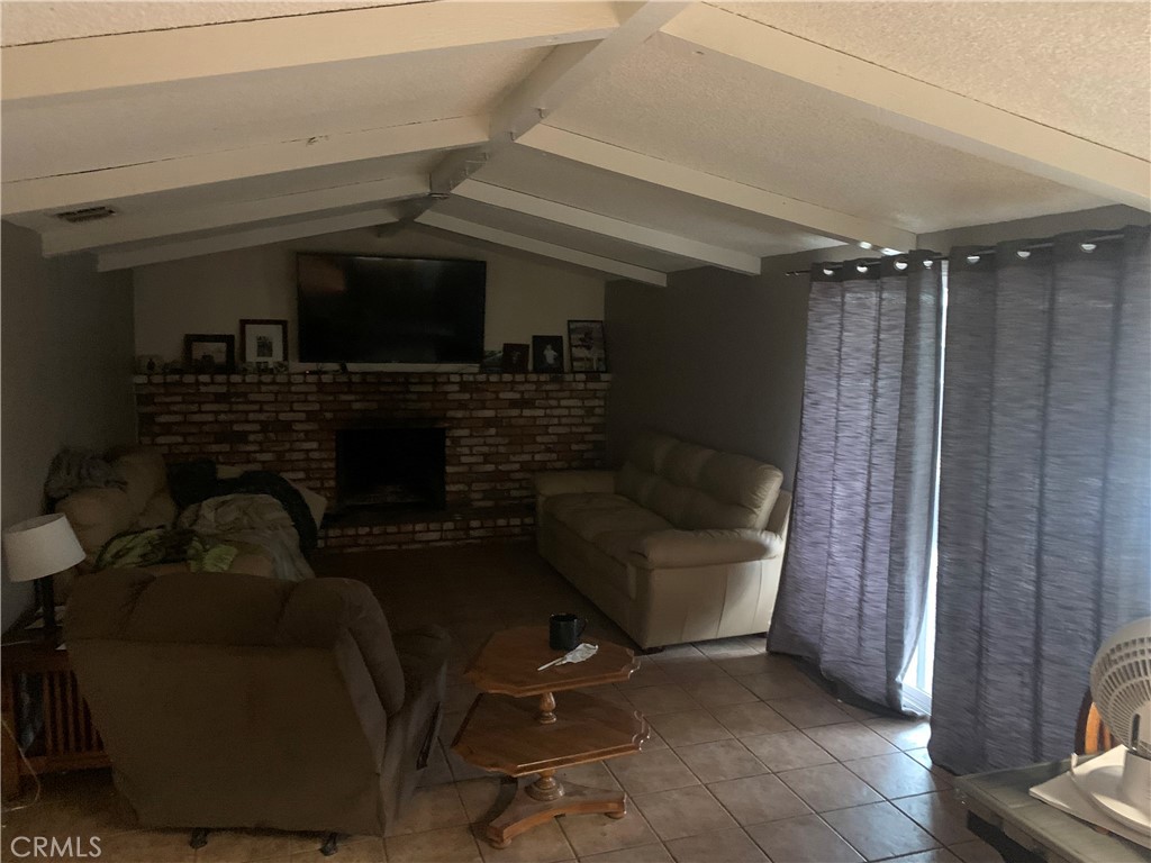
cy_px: 432
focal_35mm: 26
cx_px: 576
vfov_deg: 53.1
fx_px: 865
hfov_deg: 67.3
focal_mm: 4.25
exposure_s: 1/17
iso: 640
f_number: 1.8
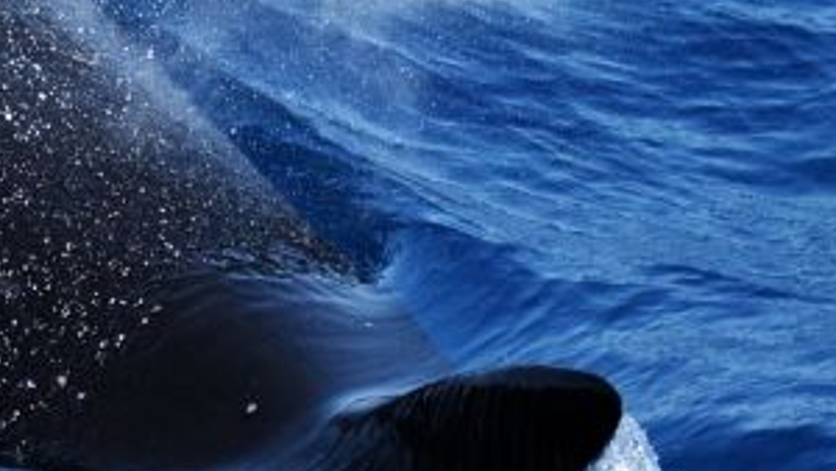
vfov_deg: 1.8
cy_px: -43
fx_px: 14857
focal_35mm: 670
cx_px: -6
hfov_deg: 3.2
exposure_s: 1/8000
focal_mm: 240
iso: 1400
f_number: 5.6
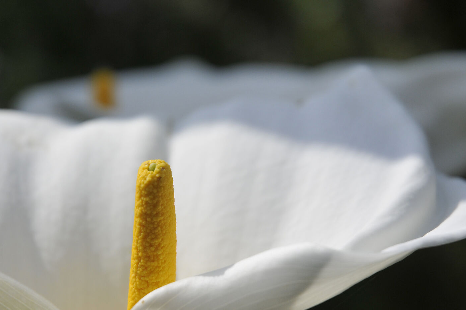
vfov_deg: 7.6
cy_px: 207
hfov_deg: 11.4
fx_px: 2327
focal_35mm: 180
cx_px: 196
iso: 200
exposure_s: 1/4000
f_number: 4.5
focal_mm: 70
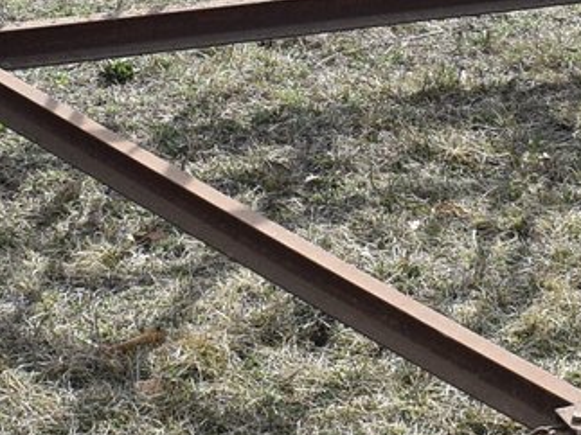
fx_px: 2677
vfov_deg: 9.3
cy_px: 40
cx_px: 344
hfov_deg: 12.4
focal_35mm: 160
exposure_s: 1/250
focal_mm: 21
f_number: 8
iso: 140
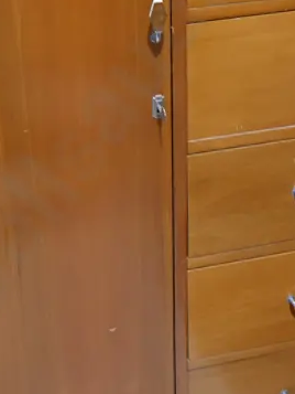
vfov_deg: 22.4
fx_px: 977
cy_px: 62
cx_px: 148
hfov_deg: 17.2
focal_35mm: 86
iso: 500
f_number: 3.6
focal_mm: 15
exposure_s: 1/60
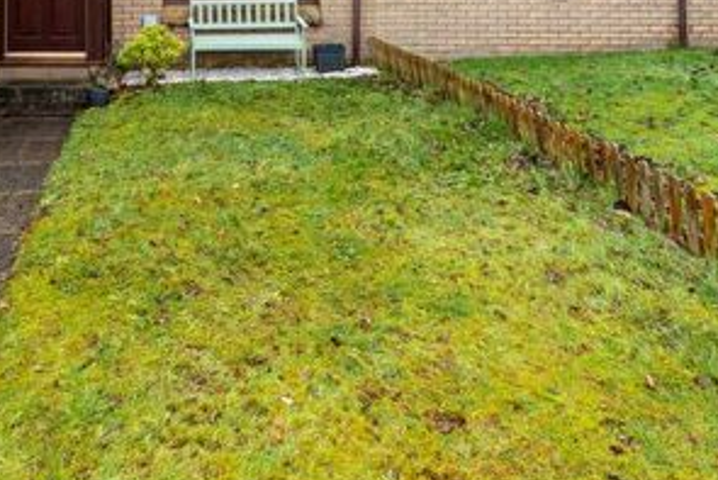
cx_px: 173
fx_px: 758
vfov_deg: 31.2
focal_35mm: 38
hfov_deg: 48.6
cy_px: -50
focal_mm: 16
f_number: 8
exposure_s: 1/200
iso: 640
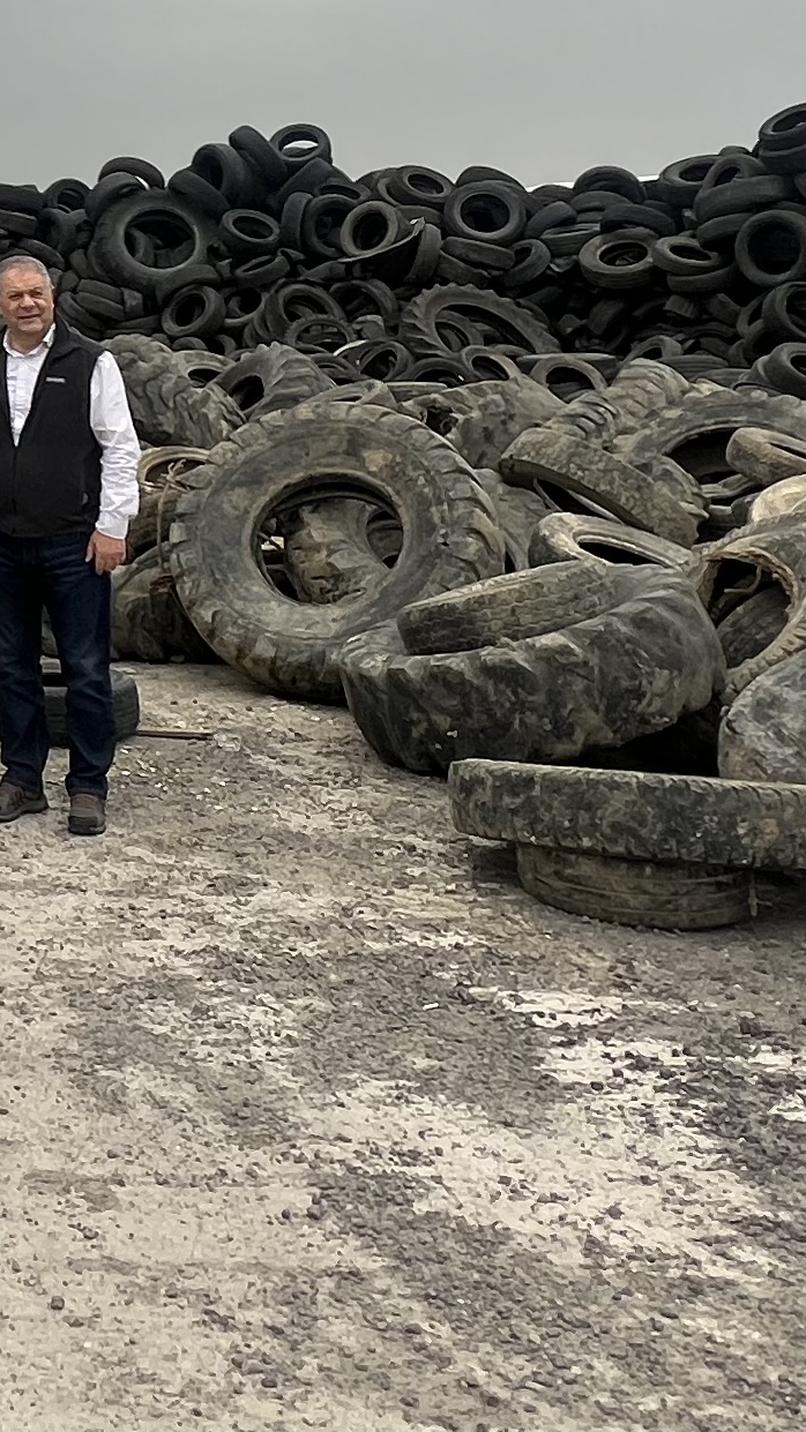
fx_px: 1748
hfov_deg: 21.6
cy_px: 75
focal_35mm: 46
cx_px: -410
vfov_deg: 40.3
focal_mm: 1.57
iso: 32
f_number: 1.8
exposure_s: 1/978
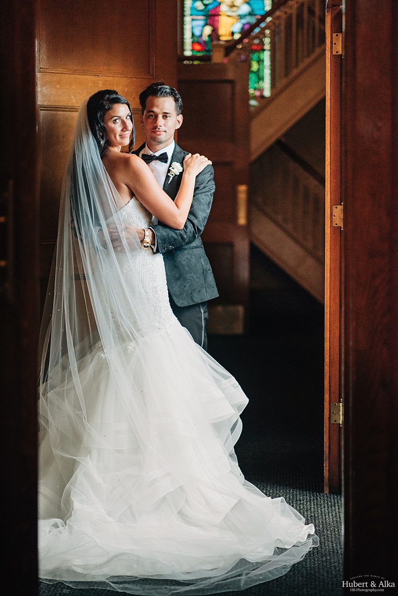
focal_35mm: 85
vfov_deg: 23.9
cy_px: 298
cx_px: 199
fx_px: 1408
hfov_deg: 16.1
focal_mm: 85
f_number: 1.8
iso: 800
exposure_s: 1/1600
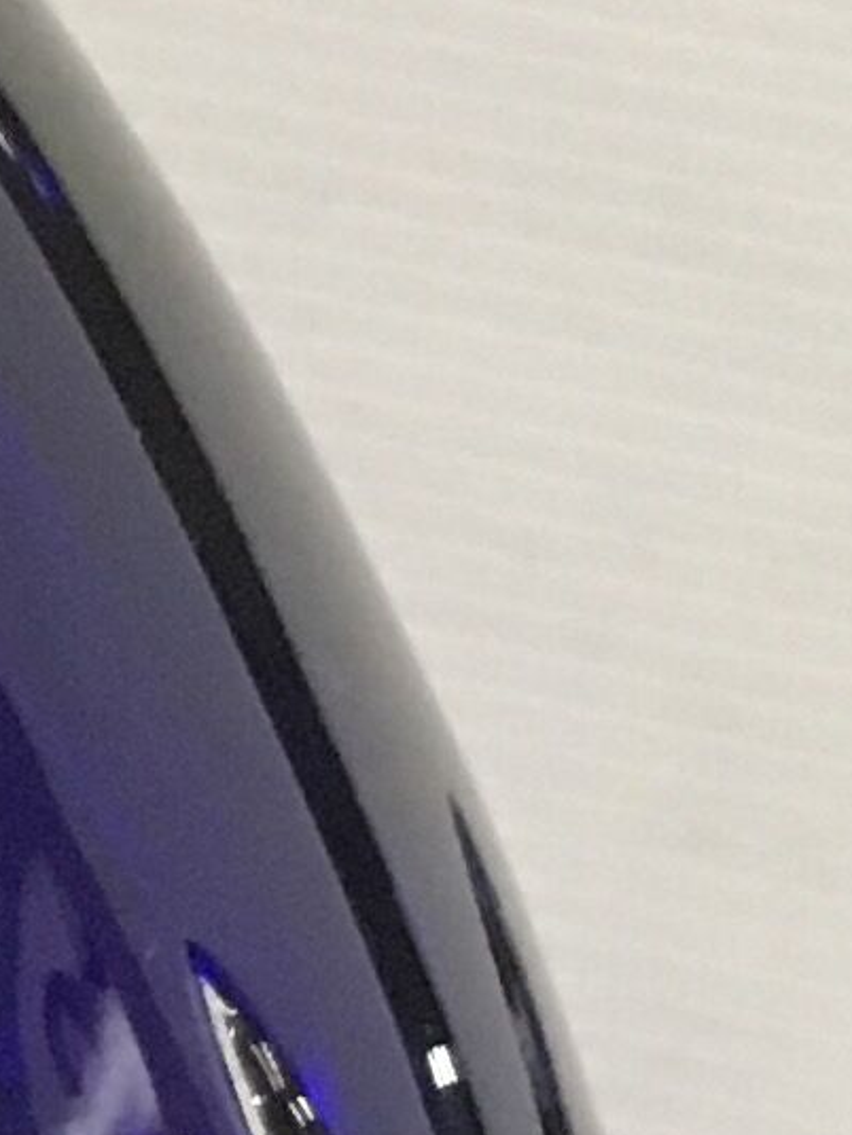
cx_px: -1999
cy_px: 1705
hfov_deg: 6.1
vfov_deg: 8.9
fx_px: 7154
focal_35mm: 218
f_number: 2.2
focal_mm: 4.15
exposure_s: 1/25
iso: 200
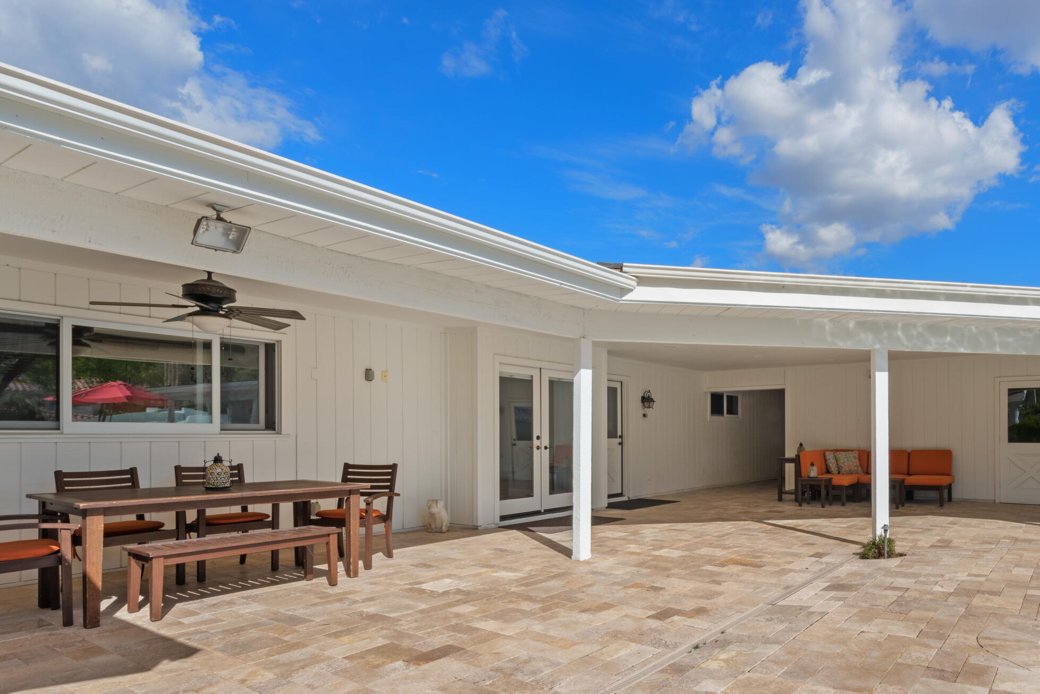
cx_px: 682
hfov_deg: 74.1
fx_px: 664
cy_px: 467
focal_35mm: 23
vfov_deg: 53.9
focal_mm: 15
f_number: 16
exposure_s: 1/30
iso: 100
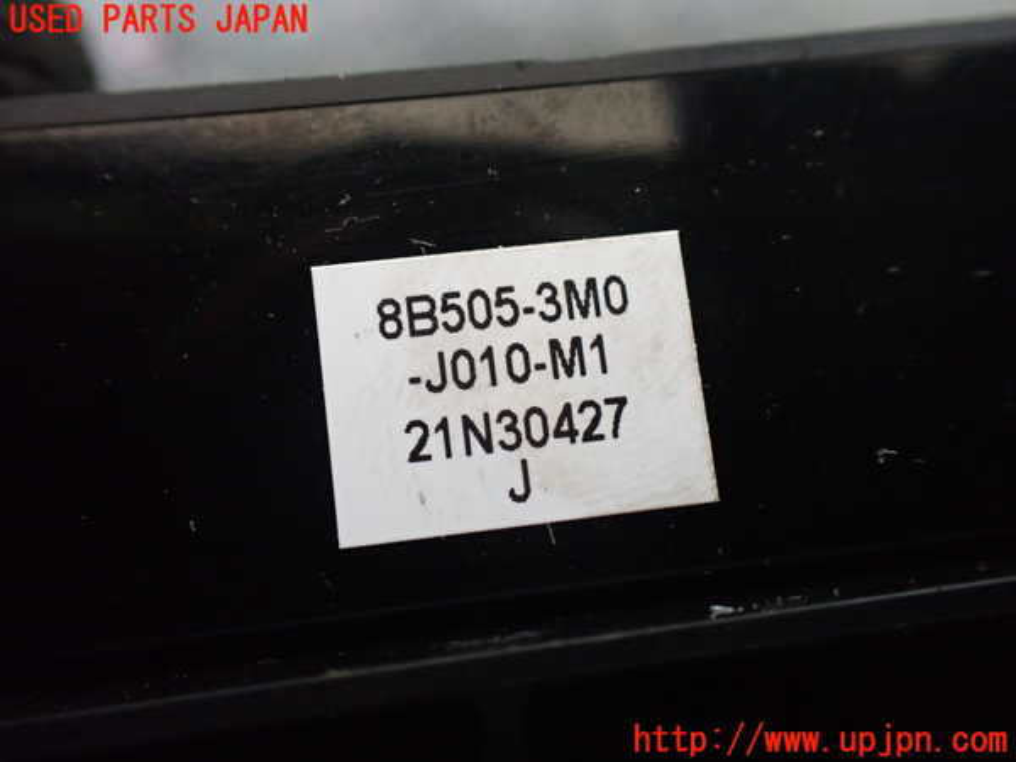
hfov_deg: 60.0
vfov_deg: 46.8
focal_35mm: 30
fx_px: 881
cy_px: 381
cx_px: 508
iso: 800
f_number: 2.3
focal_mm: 5.4
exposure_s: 1/125
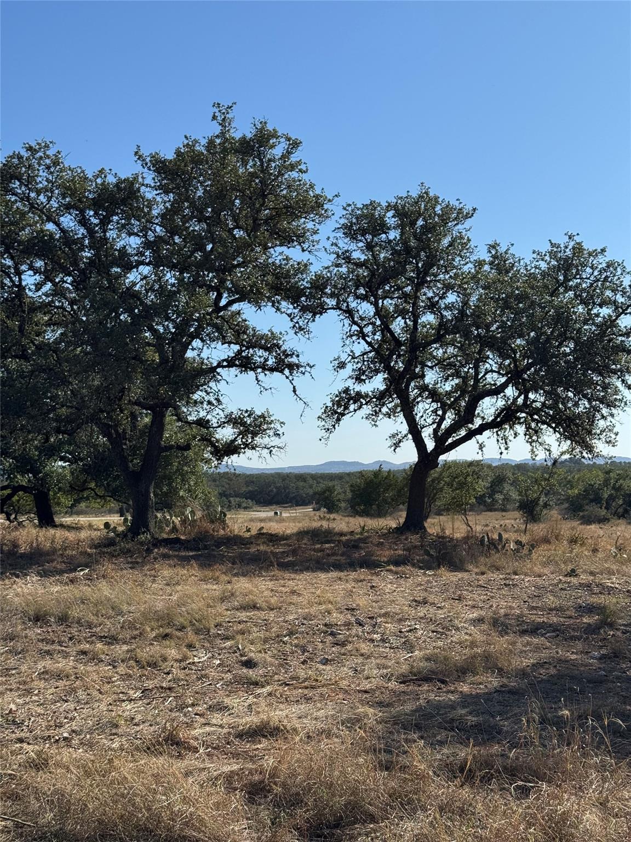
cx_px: 316
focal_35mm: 48
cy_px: 421
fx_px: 1167
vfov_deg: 39.7
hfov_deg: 30.3
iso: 64
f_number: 1.78
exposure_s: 1/6410
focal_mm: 6.76
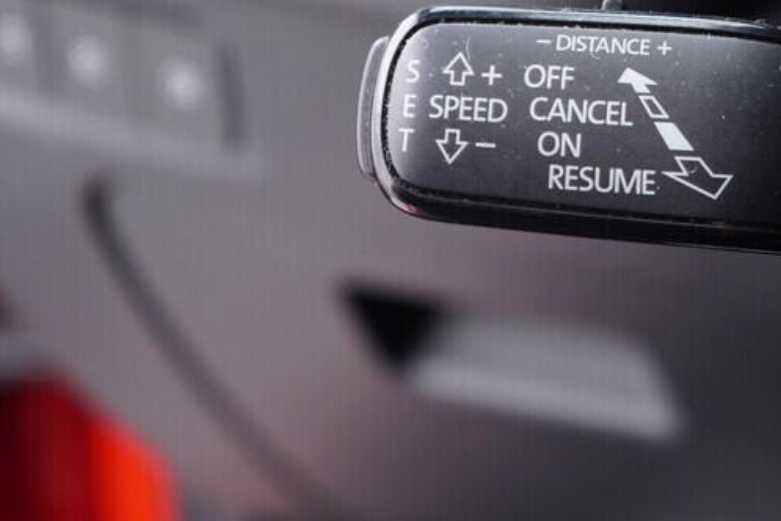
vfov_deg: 18.1
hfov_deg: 26.8
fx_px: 1605
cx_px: 637
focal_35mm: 74
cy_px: 43
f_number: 2.8
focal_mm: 24
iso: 400
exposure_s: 1/40
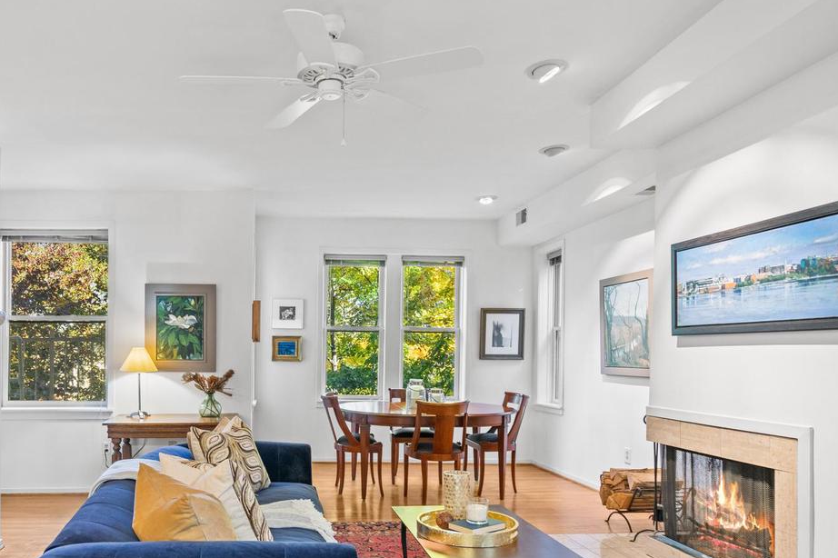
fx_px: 582
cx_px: 290
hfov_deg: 69.8
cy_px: 359
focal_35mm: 25
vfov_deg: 50.6
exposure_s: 1/10
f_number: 4
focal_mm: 16
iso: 1250
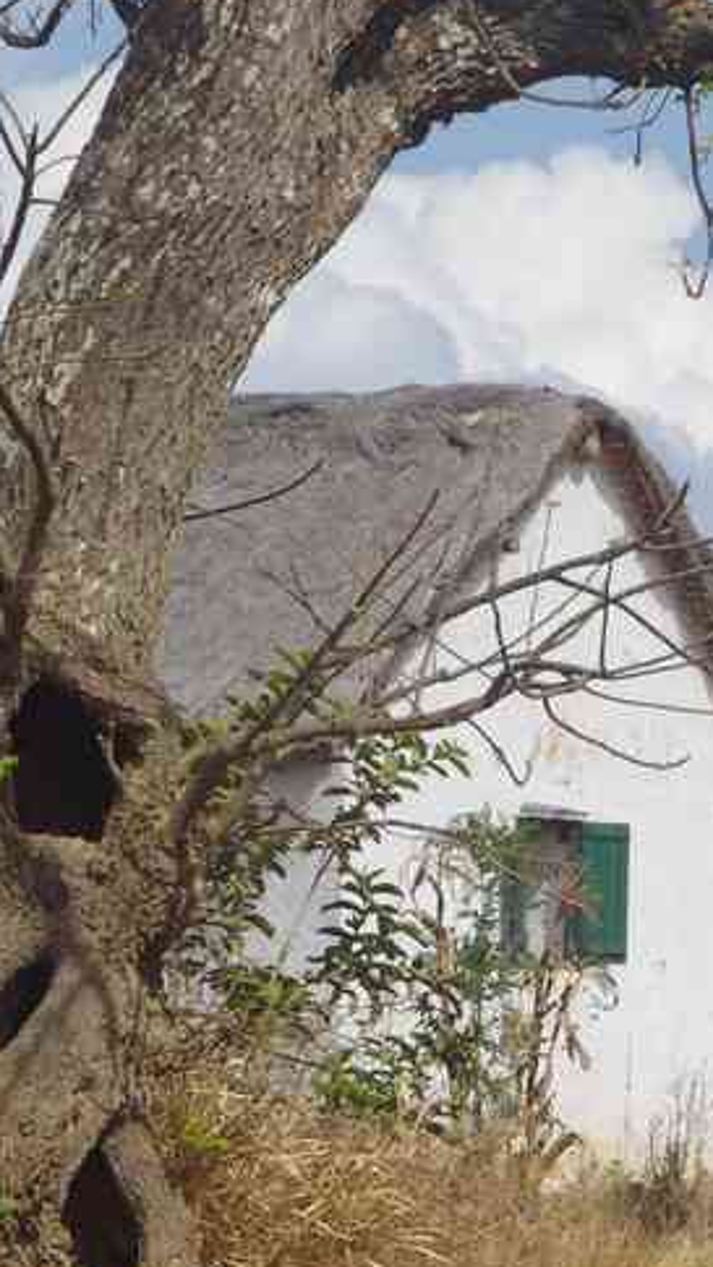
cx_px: 595
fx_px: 10078
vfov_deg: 7.2
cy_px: 937
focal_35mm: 300
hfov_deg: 4.0
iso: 200
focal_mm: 92.5
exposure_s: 1/125
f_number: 10
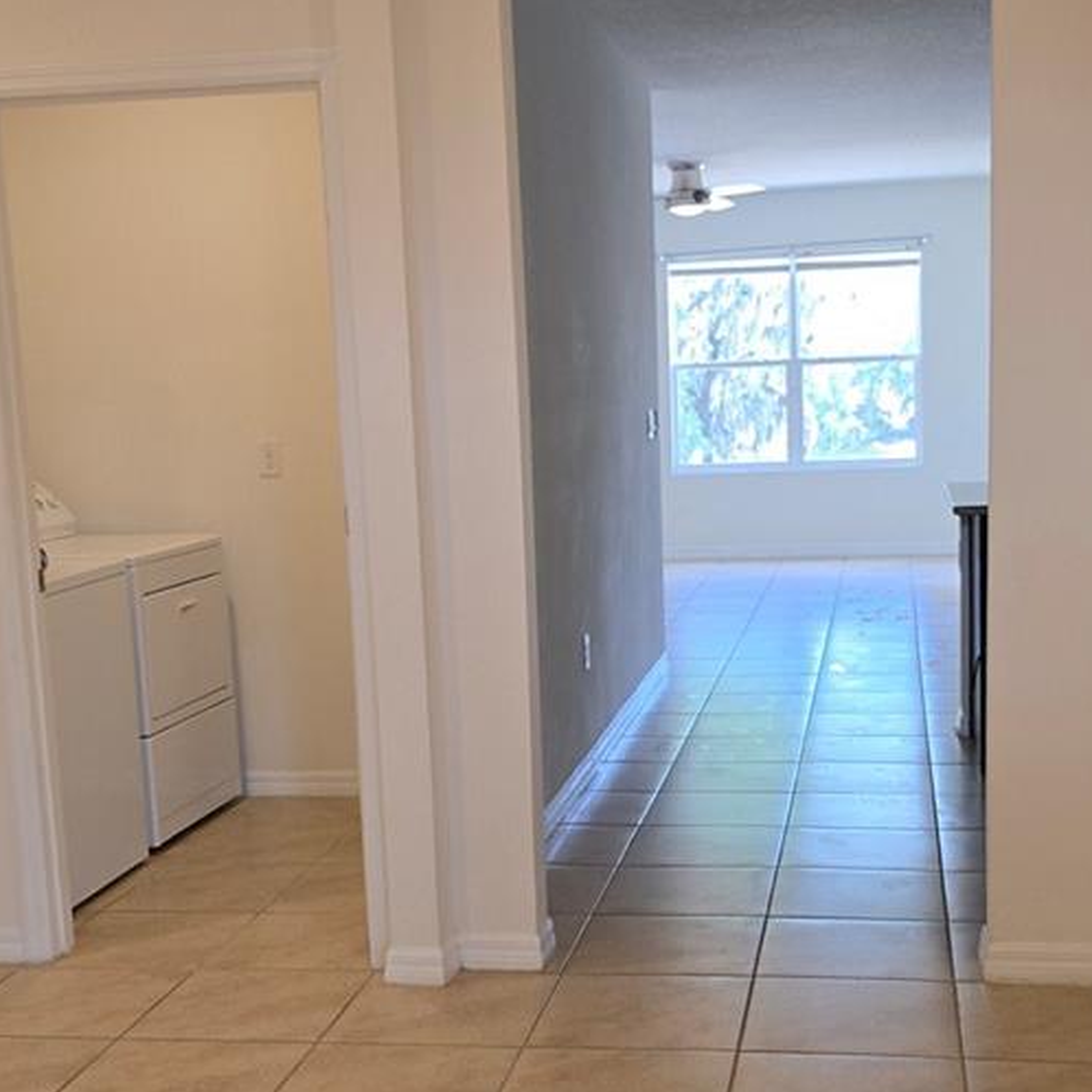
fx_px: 1749
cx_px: 594
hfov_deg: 34.7
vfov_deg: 34.5
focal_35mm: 49
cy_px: 678
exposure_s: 1/120
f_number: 1.7
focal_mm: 6.3
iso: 80
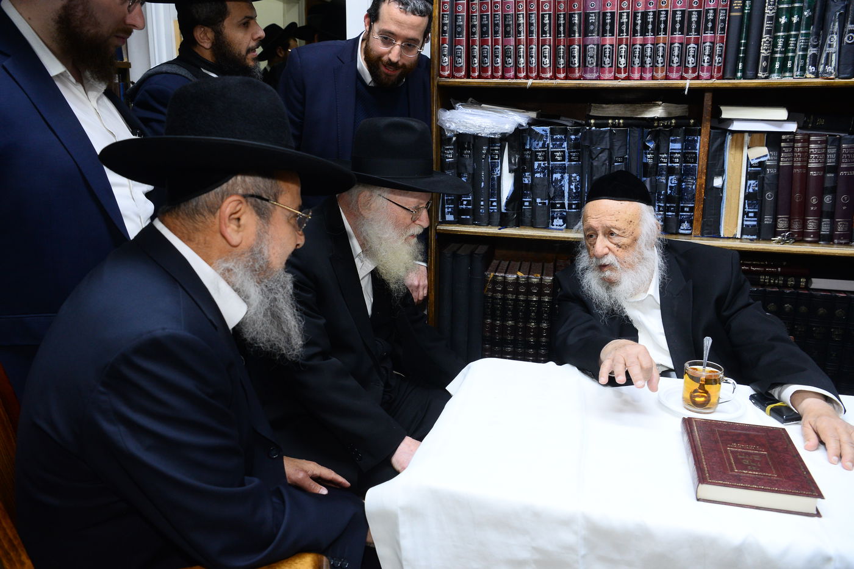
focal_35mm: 30
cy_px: 284
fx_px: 712
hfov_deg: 61.9
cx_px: 427
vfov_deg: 43.6
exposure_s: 1/60
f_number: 5.6
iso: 1600
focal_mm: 30
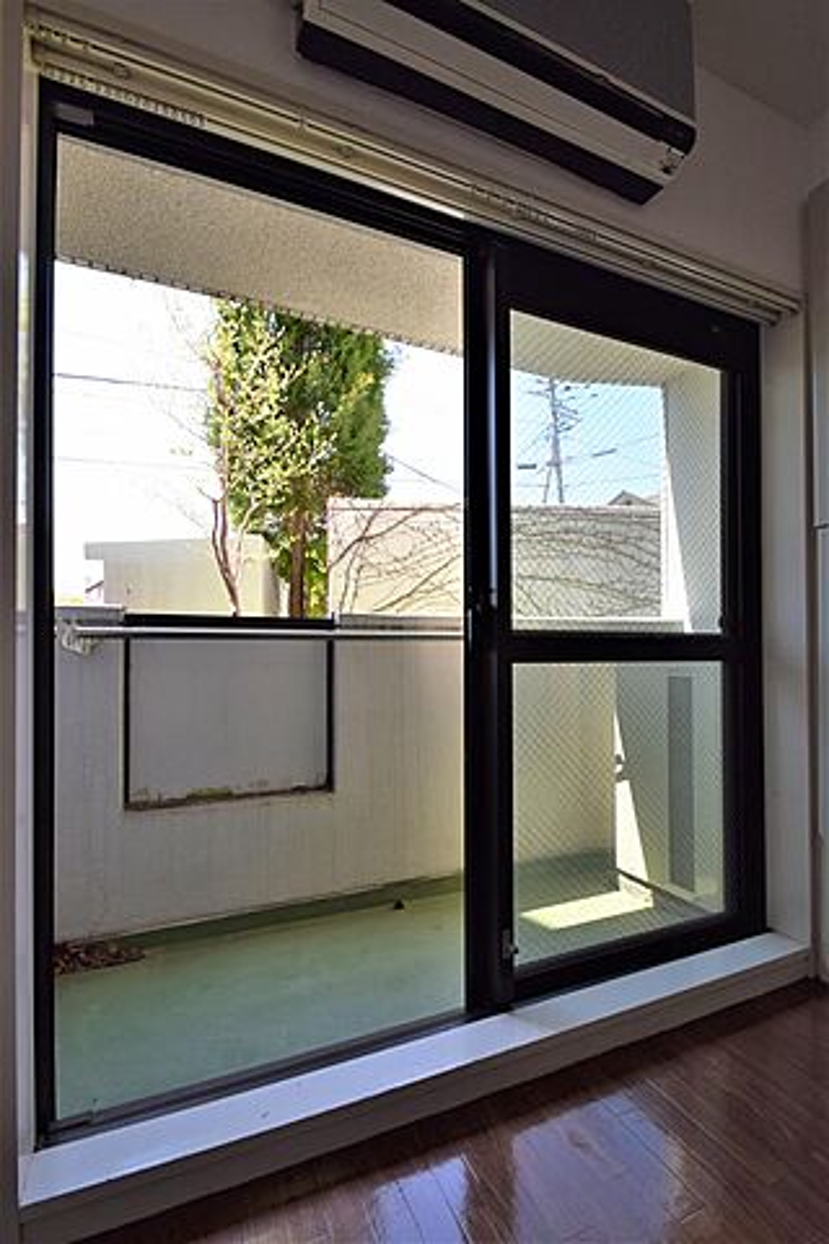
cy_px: 622
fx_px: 518
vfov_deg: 100.4
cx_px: 414
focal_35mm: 15
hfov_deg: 77.3
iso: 400
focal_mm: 10
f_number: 9
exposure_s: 1/160
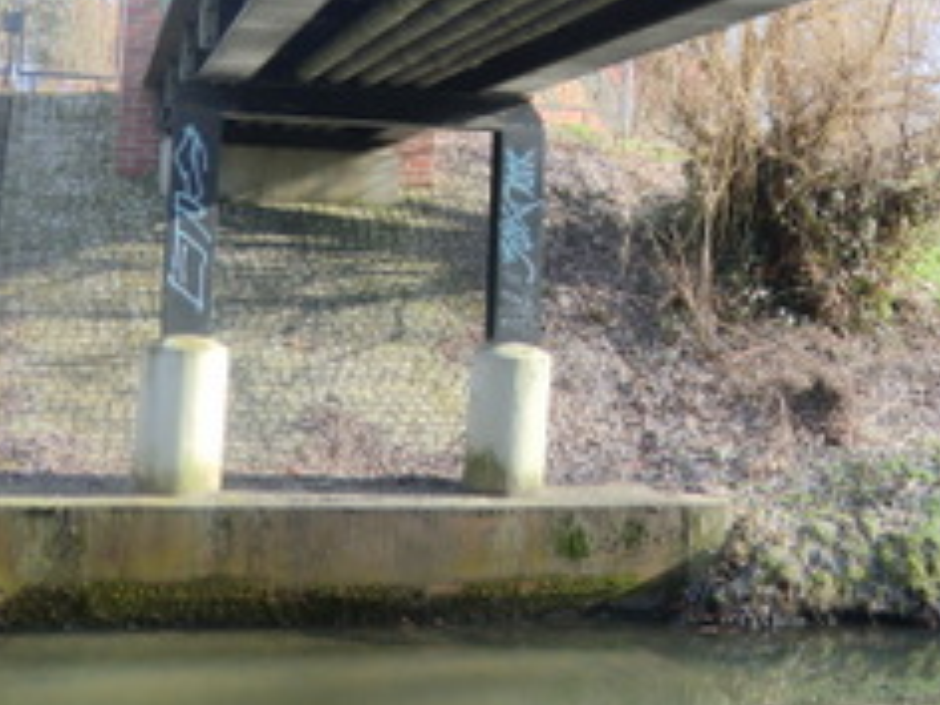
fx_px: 1602
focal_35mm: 59
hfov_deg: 32.2
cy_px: 24
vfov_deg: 23.9
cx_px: 685
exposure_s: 1/125
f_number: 3.5
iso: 64
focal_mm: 5.2
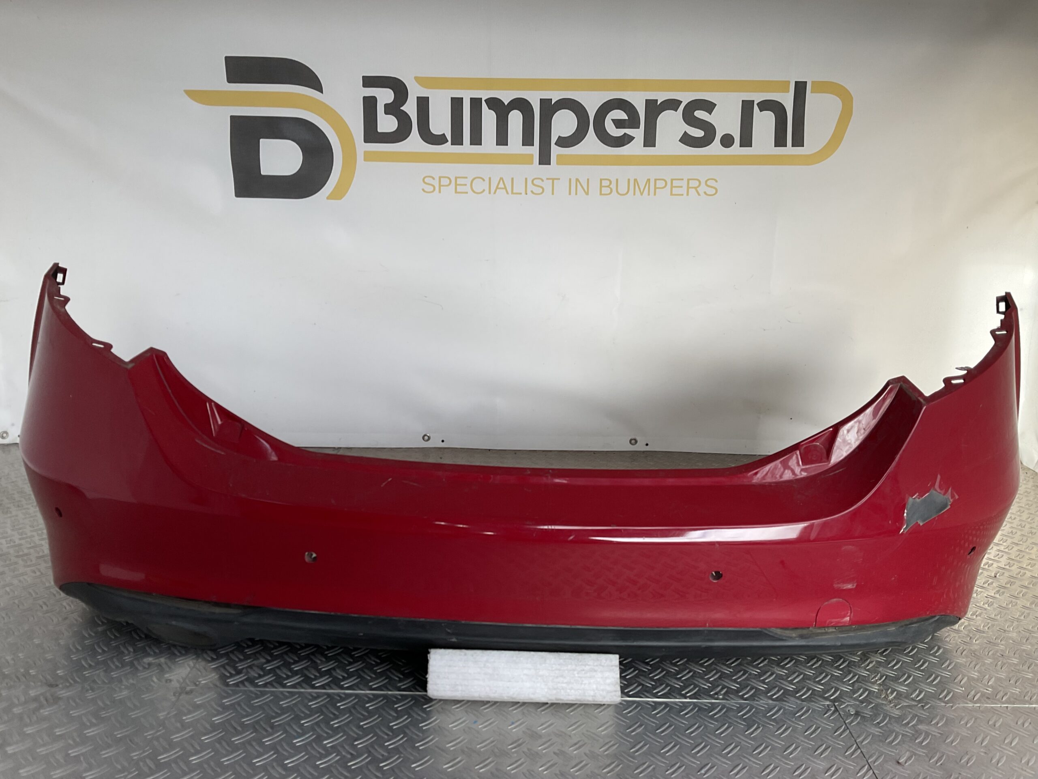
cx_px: 519
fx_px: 870
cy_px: 390
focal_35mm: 29
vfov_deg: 48.2
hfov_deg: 61.7
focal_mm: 3
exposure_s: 1/100
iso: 25
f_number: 1.8
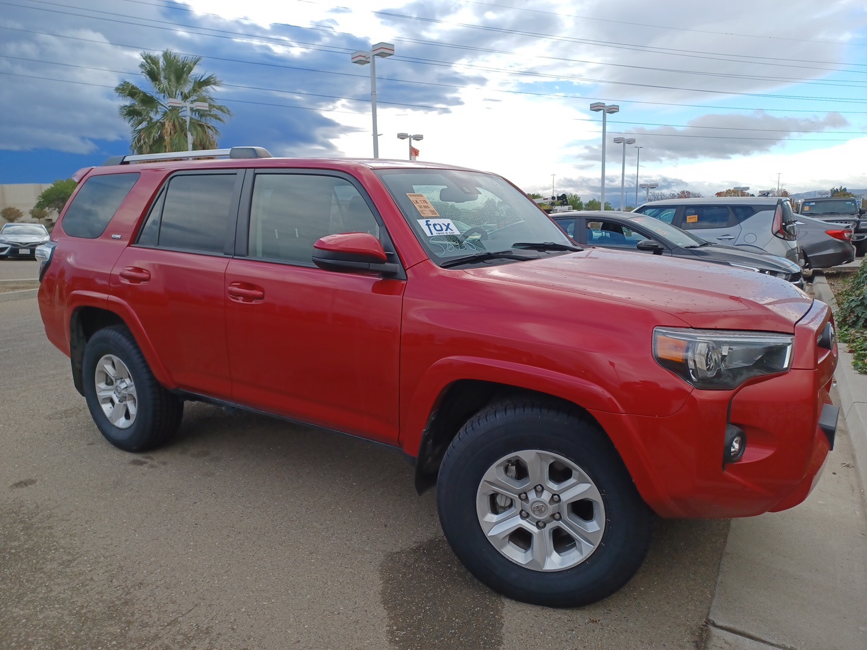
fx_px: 626
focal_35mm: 25
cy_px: 325
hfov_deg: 69.4
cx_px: 434
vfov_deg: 54.9
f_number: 1.8
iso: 33
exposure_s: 1/172
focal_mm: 4.6
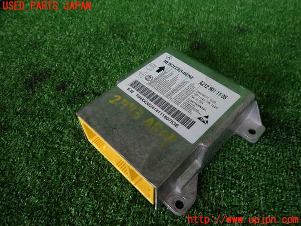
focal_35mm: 25
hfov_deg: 69.4
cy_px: 113
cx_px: 150
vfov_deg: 54.9
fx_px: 217
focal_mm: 4.5
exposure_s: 1/100
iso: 100
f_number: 2
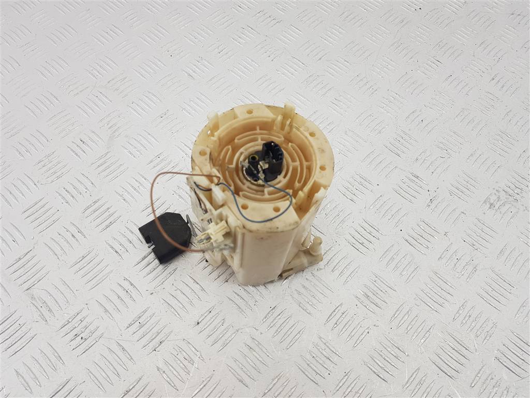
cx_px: 265
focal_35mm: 26
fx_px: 398
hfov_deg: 67.3
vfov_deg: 53.1
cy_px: 199
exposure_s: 1/100
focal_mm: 4.2
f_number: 1.7
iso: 40
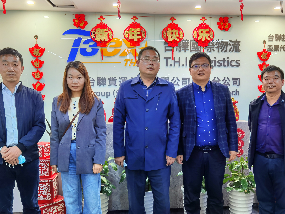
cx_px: 157
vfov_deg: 42.8
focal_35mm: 33
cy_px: 125
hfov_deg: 55.2
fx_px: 272
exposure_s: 1/50
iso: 125
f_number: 1.9
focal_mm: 6.71
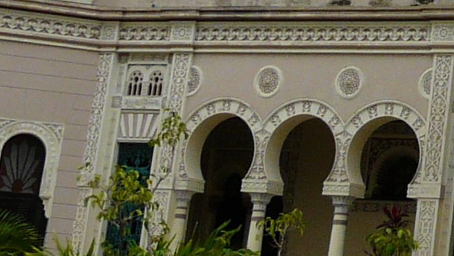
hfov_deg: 13.2
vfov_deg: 8.0
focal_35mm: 147
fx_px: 1770
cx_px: 805
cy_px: -205
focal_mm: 4.6
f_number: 4.5
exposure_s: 1/200
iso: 100
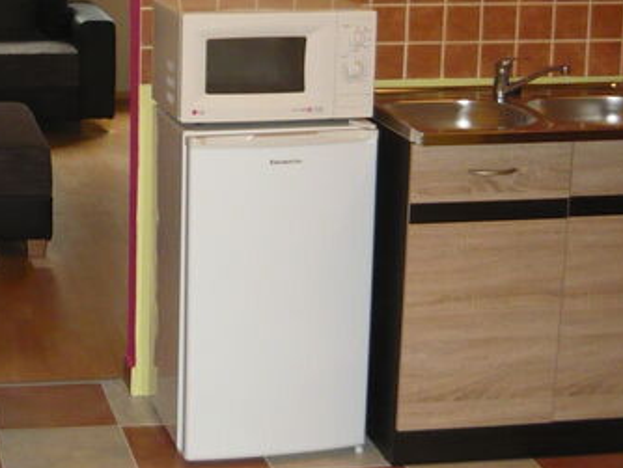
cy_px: 108
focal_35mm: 79
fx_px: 1423
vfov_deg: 18.5
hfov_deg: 23.4
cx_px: -39
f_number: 2.8
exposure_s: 1/30
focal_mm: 5.5
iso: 320
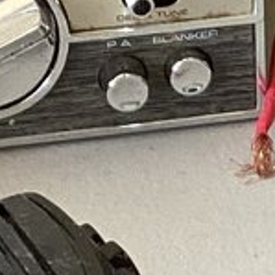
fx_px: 2499
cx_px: 462
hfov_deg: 6.2
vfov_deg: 6.2
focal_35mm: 278
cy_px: 385
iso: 100
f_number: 2.4
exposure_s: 1/120
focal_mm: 3.3
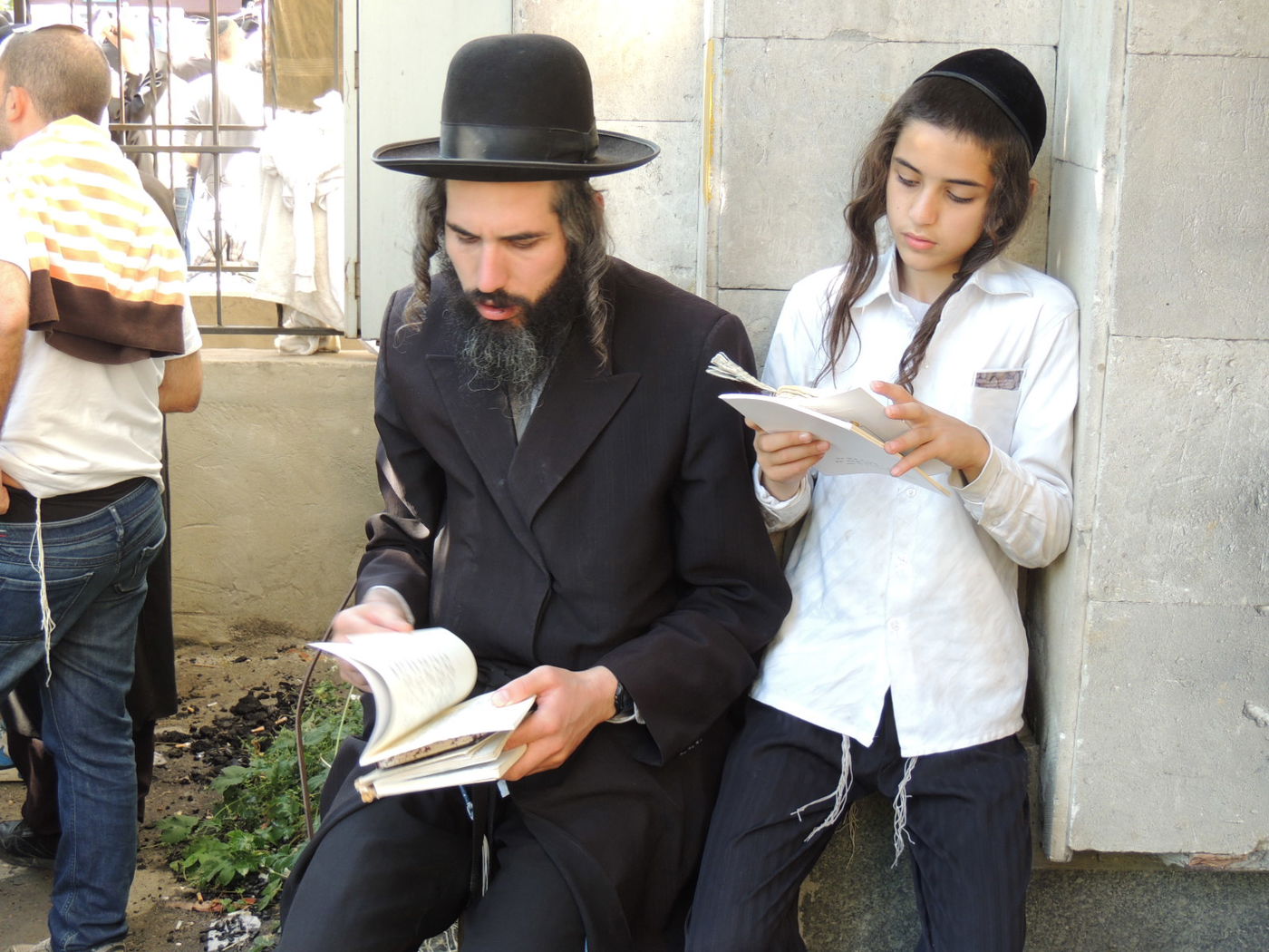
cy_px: 476
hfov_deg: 38.2
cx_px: 634
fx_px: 1833
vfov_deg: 29.1
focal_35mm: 50
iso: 160
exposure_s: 1/50
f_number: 3.6
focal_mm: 8.9
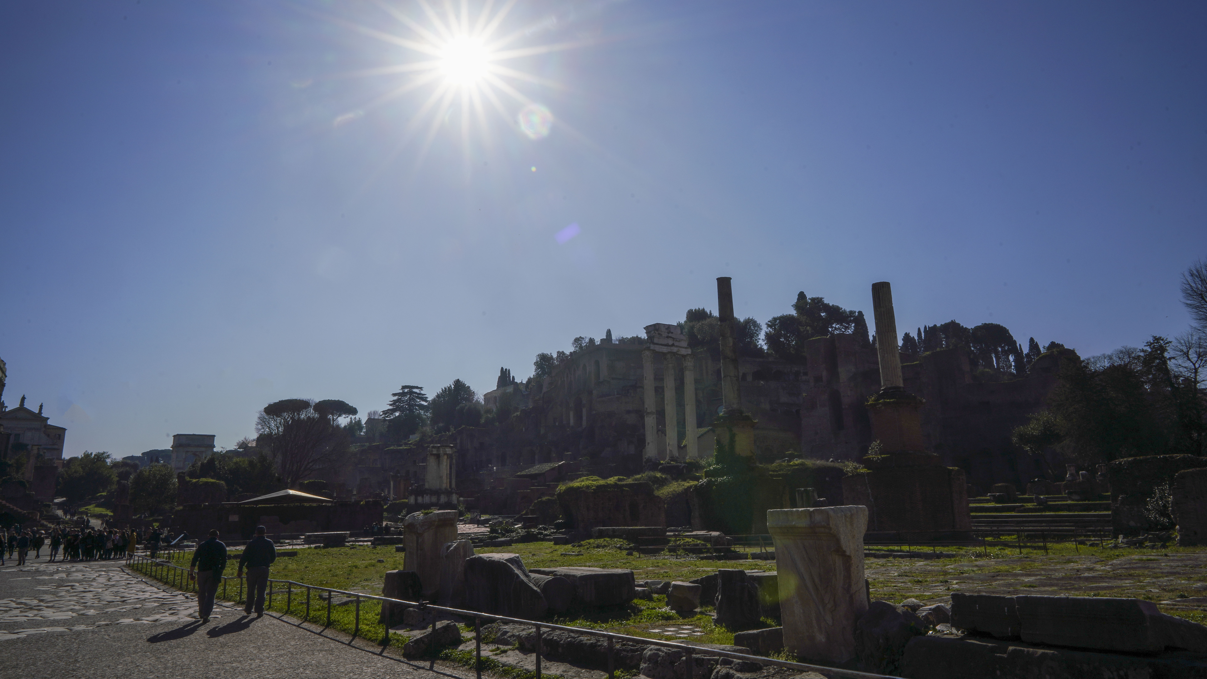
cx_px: 615
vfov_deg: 42.8
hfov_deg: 69.9
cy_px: 285
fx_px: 864
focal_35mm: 27
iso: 100
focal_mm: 25
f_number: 22
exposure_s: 1/160
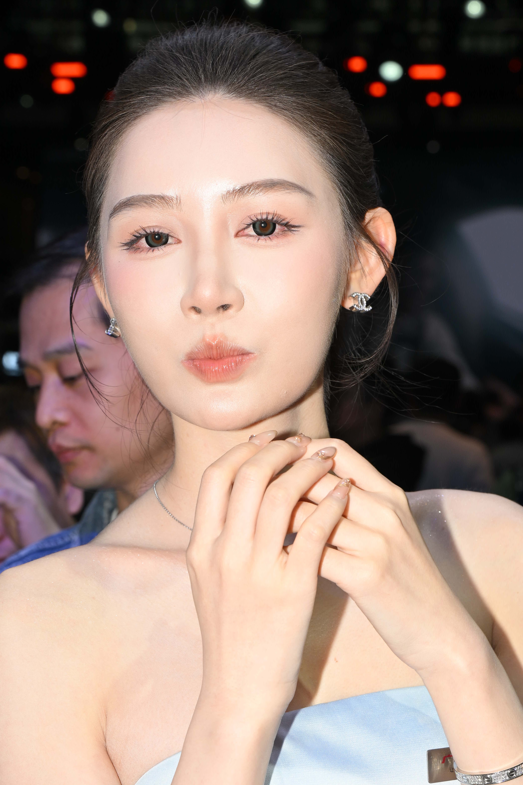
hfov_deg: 14.9
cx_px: 285
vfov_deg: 22.1
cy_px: 452
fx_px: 2005
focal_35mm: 92
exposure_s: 1/250
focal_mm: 70
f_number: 9
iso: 400
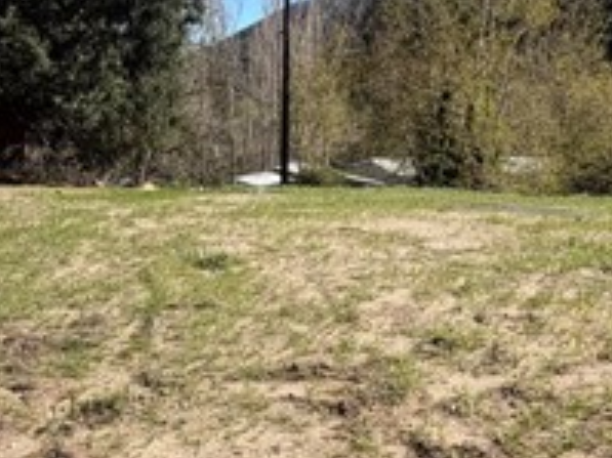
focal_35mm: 45
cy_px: 191
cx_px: 372
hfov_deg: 41.9
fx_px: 795
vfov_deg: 32.1
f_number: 2.2
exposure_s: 1/770
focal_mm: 2.22
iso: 32
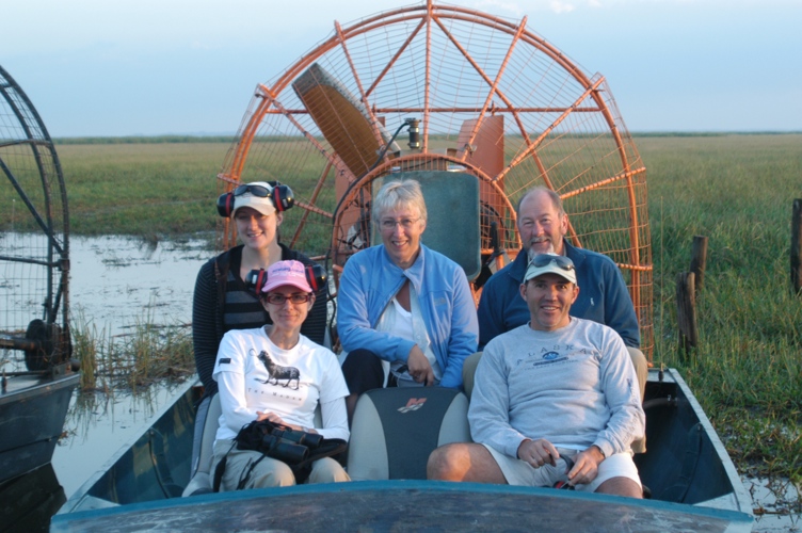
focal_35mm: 42
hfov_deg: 46.4
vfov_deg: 31.8
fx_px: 935
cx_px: 401
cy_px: 266
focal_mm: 28
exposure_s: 1/80
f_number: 4.8
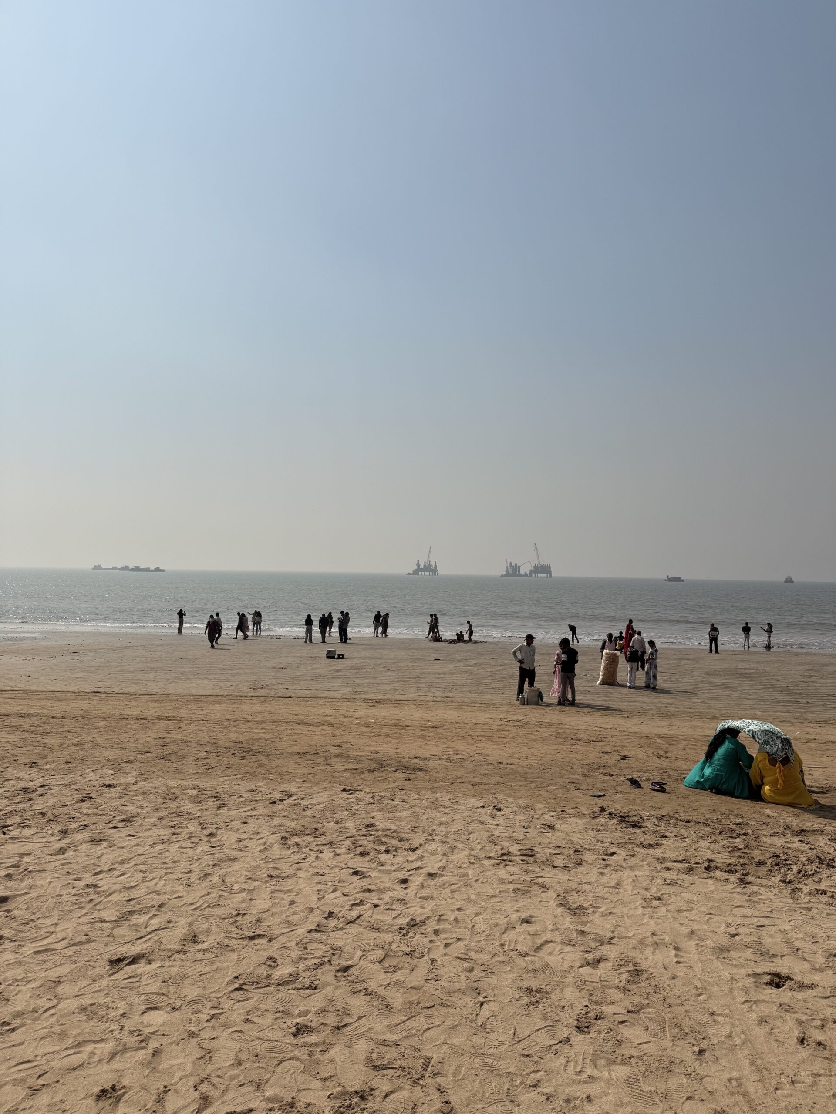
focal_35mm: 24
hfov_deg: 56.8
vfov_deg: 71.6
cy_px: 557
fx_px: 773
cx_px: 418
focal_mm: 6.76
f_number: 1.78
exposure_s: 1/14286
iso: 64
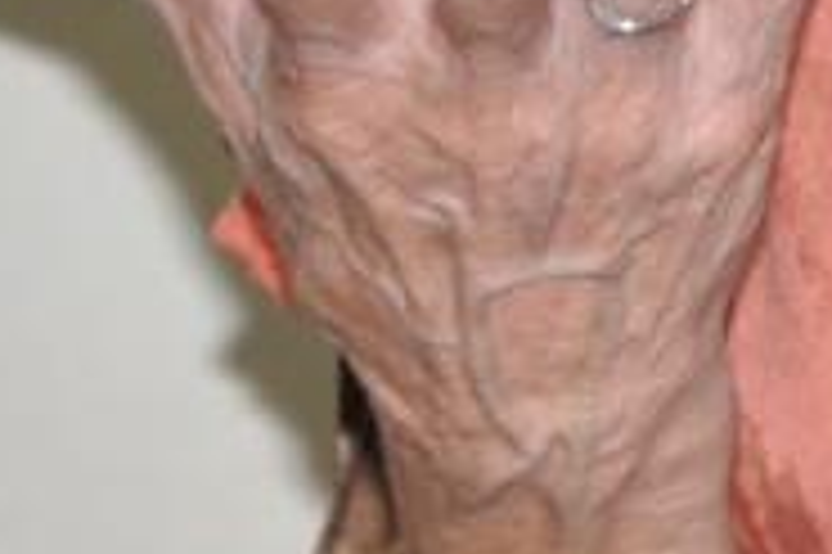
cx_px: 1772
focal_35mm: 707
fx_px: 16319
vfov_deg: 1.9
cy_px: -901
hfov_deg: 2.9
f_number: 9
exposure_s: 1/200
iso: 400
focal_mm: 85
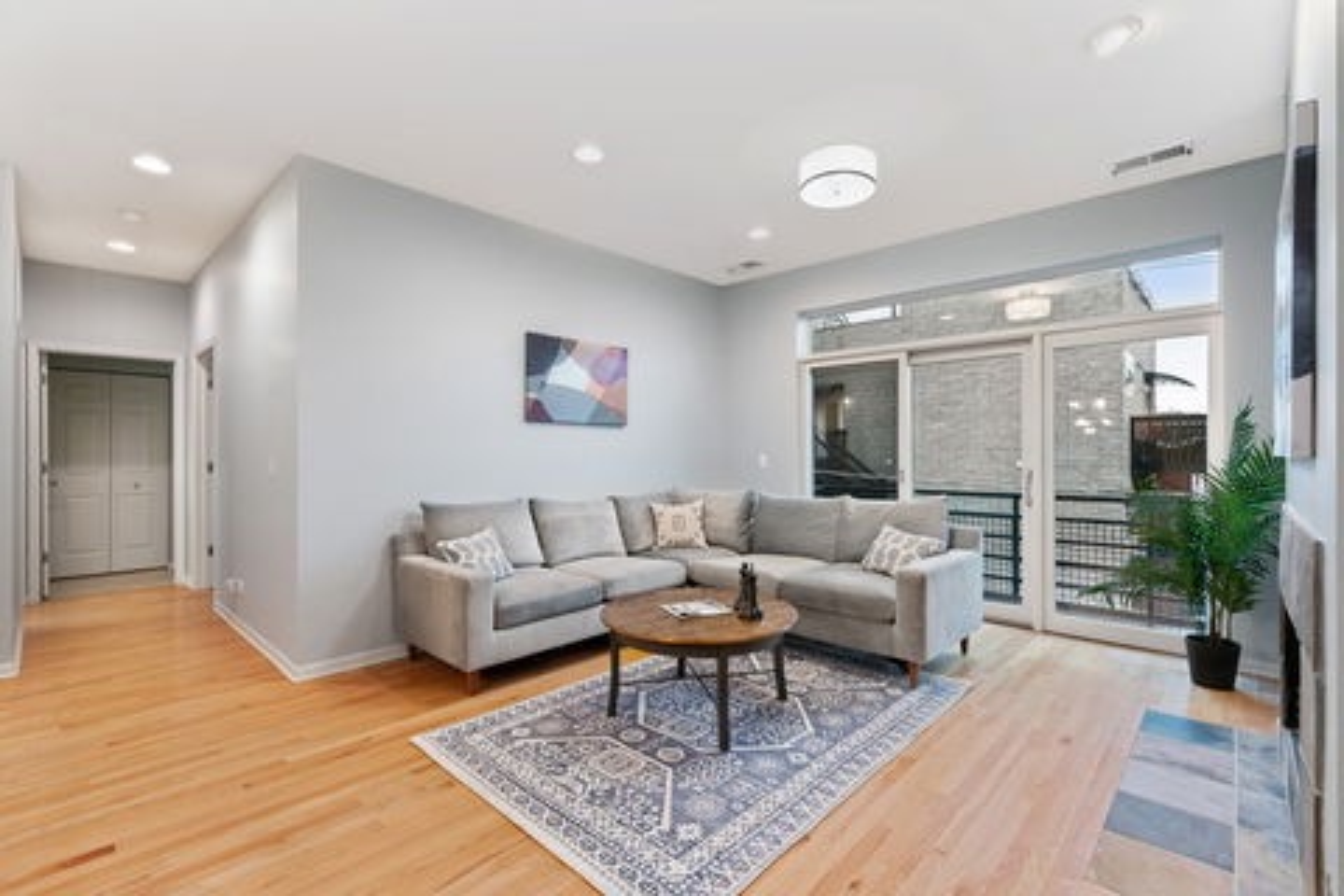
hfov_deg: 96.7
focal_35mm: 16
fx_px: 597
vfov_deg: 73.7
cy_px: 448
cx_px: 672
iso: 320
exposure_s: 1.3
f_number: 7.1
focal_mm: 16
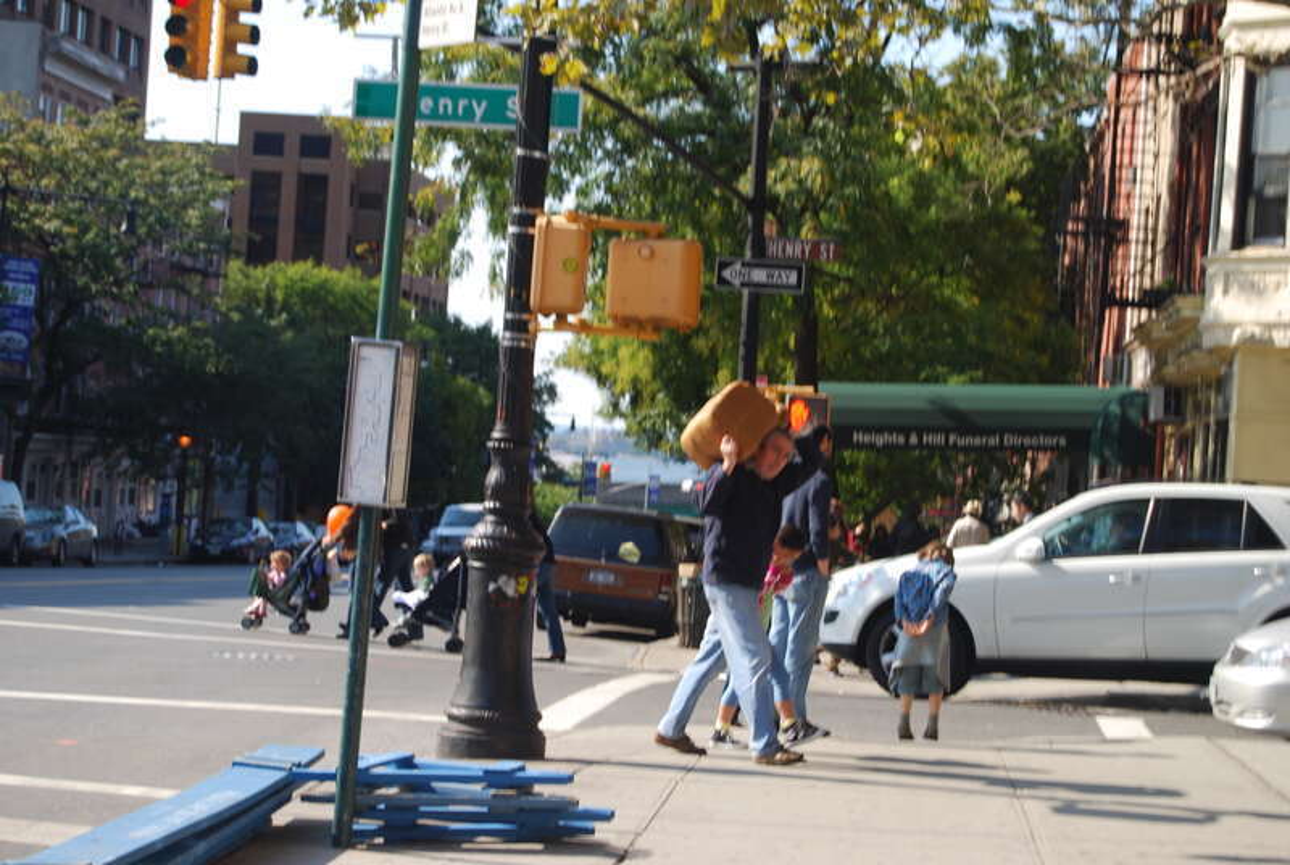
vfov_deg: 16.6
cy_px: 432
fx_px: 2961
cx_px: 645
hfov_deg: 24.6
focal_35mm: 82
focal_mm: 55
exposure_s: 1/160
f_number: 6.3
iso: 100
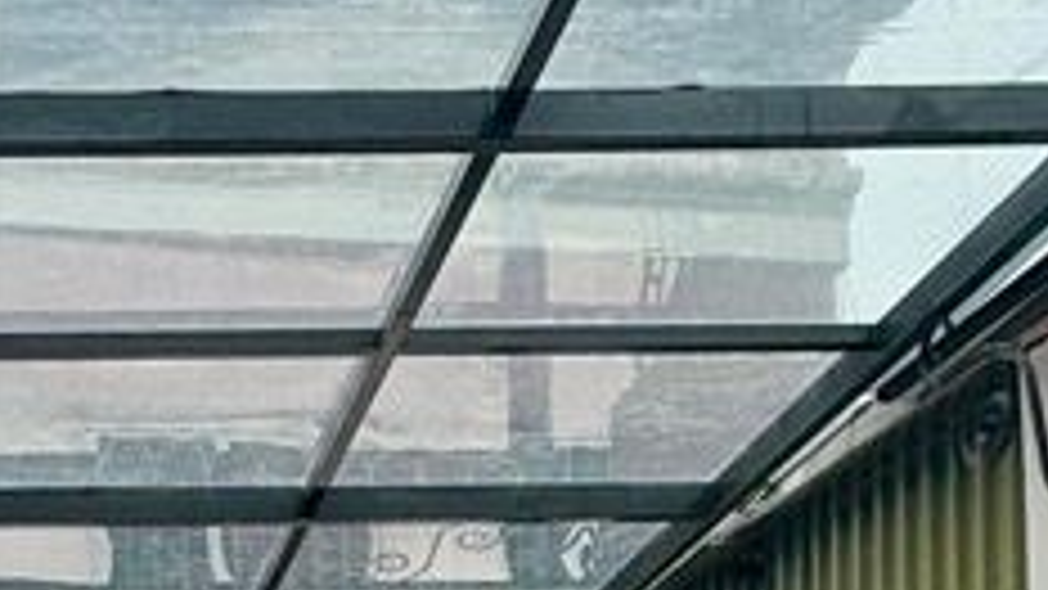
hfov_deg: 29.2
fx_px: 1862
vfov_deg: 15.5
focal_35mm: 67
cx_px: -22
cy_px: 1058
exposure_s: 1/304
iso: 64
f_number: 2.2
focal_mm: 2.22
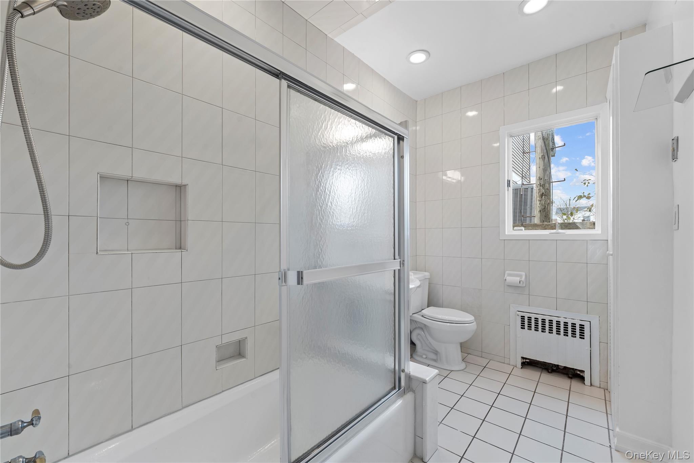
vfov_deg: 81.2
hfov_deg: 104.3
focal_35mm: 14
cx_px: 347
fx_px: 270
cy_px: 232
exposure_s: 1/8
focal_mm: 14
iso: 250
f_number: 10
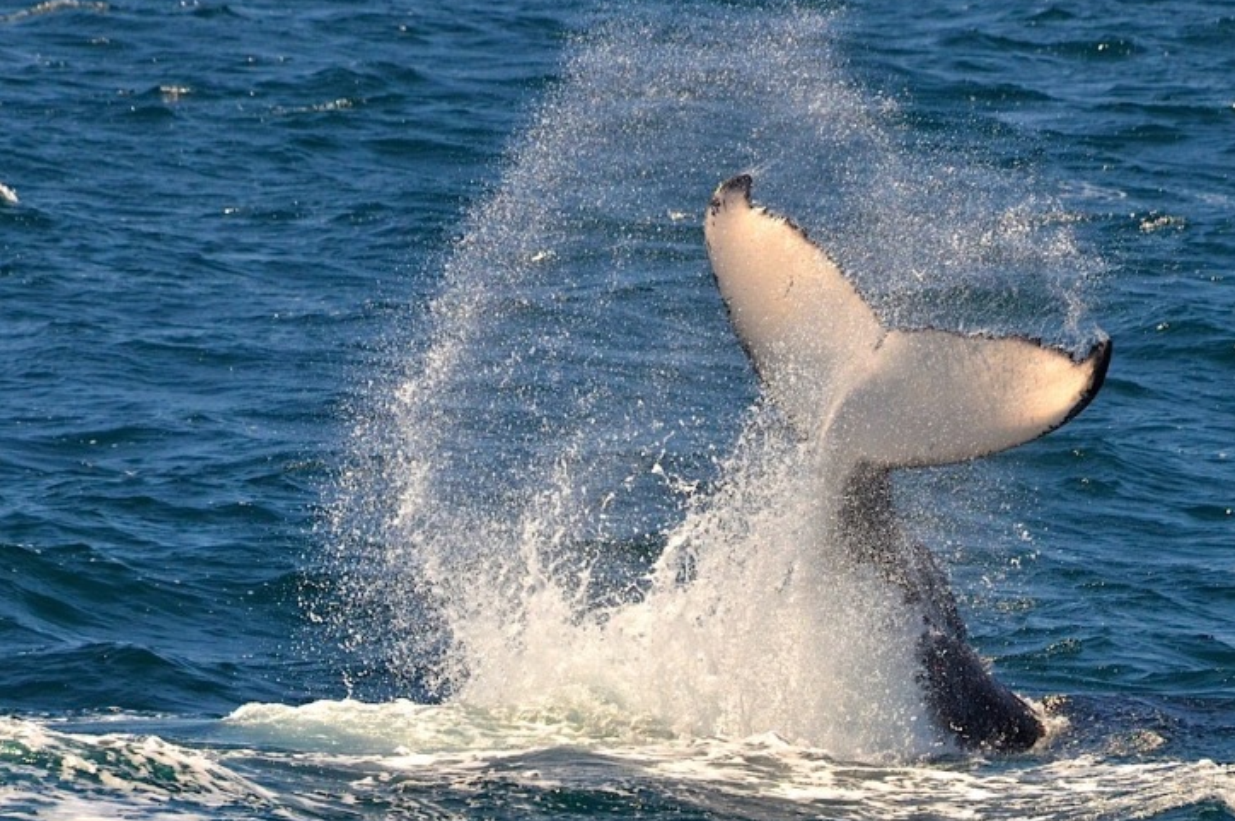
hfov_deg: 2.6
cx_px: 652
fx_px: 27276
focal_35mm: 796
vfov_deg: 1.7
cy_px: 397
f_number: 13
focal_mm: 500
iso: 1250
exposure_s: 1/2000
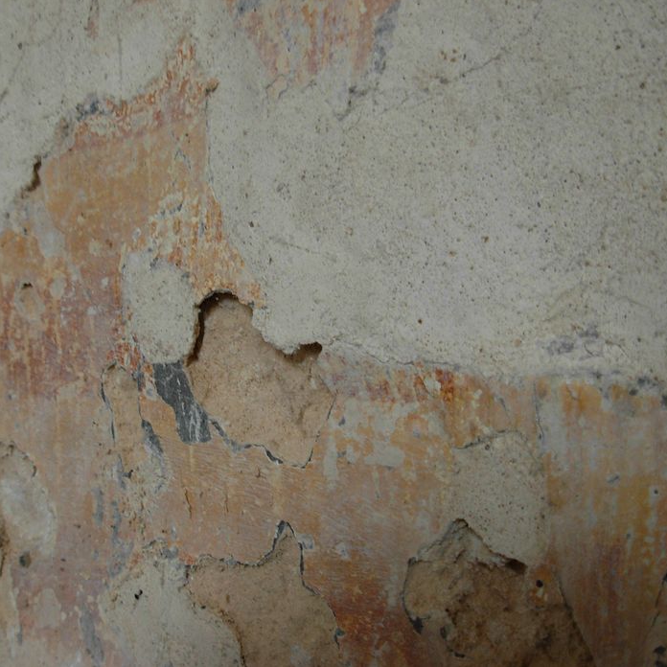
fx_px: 981
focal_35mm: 45
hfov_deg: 37.5
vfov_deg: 37.6
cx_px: 277
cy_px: 333
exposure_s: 1/4
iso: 115
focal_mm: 6.3
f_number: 2.9
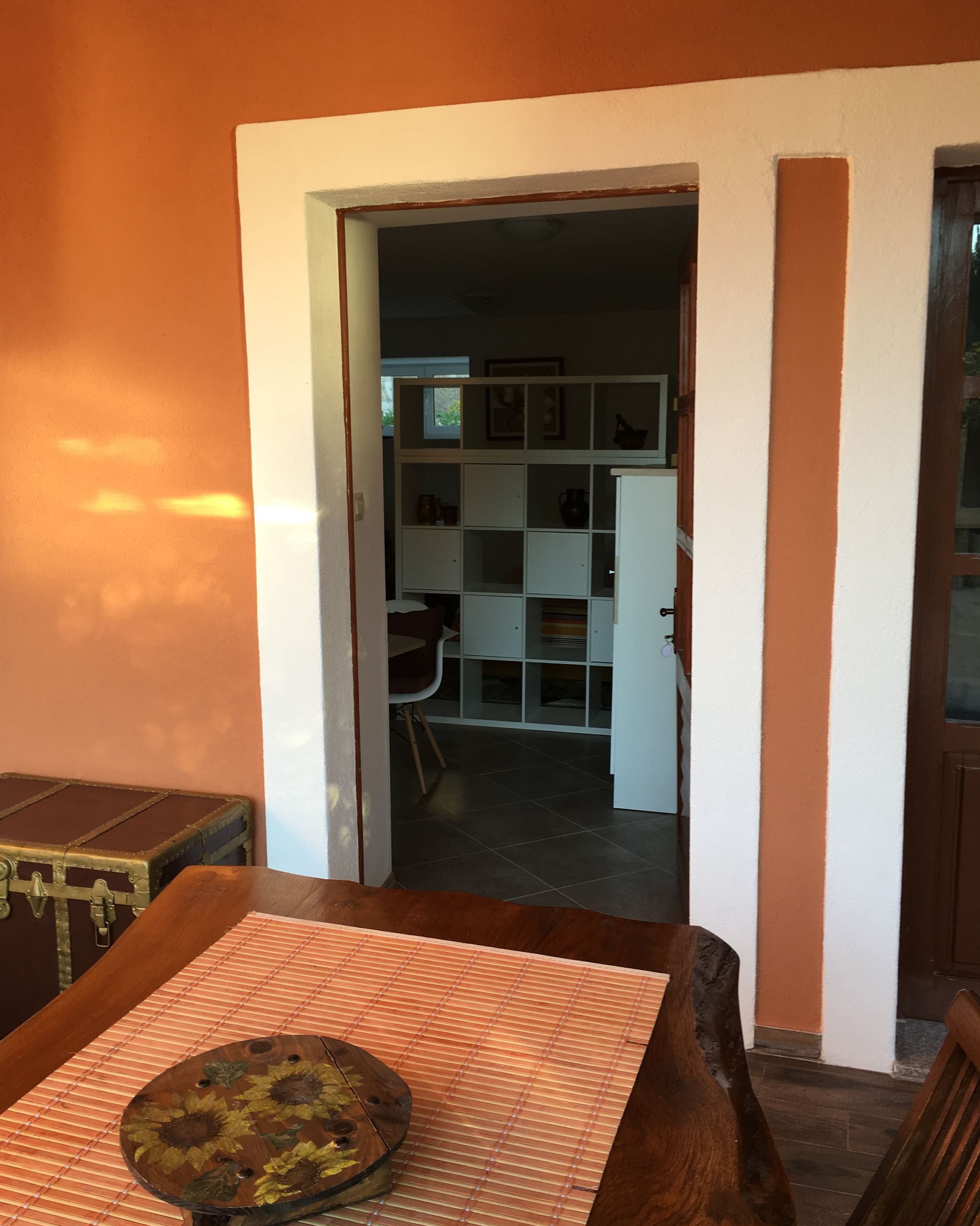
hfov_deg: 47.1
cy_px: 625
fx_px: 1124
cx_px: 492
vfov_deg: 57.2
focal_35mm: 31
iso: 25
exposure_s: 1/50
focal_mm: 4.15
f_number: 2.2
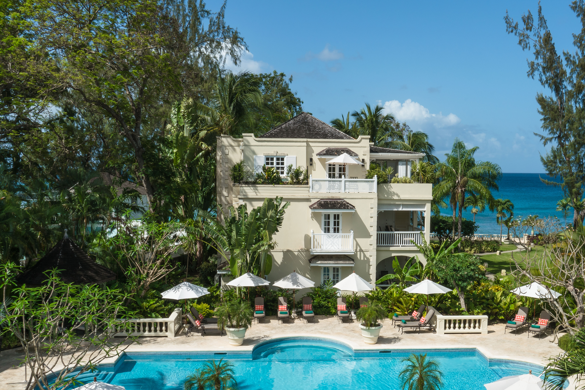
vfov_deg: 36.8
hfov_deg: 52.2
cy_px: 228
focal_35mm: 36
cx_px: 388
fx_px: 585
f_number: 22
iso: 100
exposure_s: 1/60
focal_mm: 24
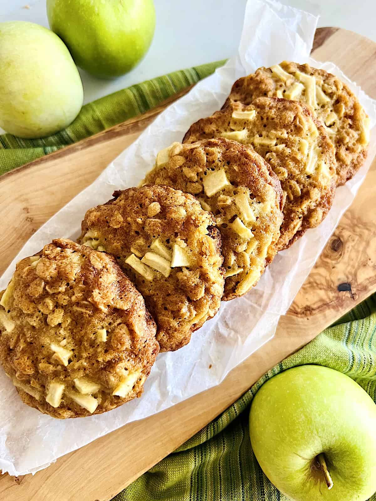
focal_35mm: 26
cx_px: 188
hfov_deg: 53.1
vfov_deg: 67.3
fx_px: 377
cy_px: 250
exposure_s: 1/60
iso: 200
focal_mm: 5.7
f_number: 1.5
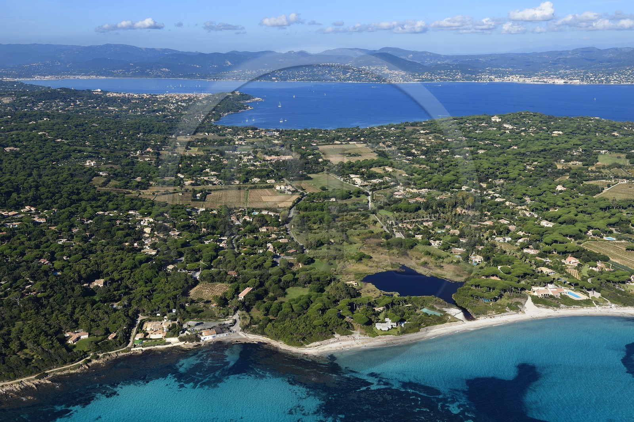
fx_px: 616
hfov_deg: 54.5
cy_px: 211
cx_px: 317
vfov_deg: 37.8
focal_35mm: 35
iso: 400
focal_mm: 35
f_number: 10
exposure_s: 1/1000
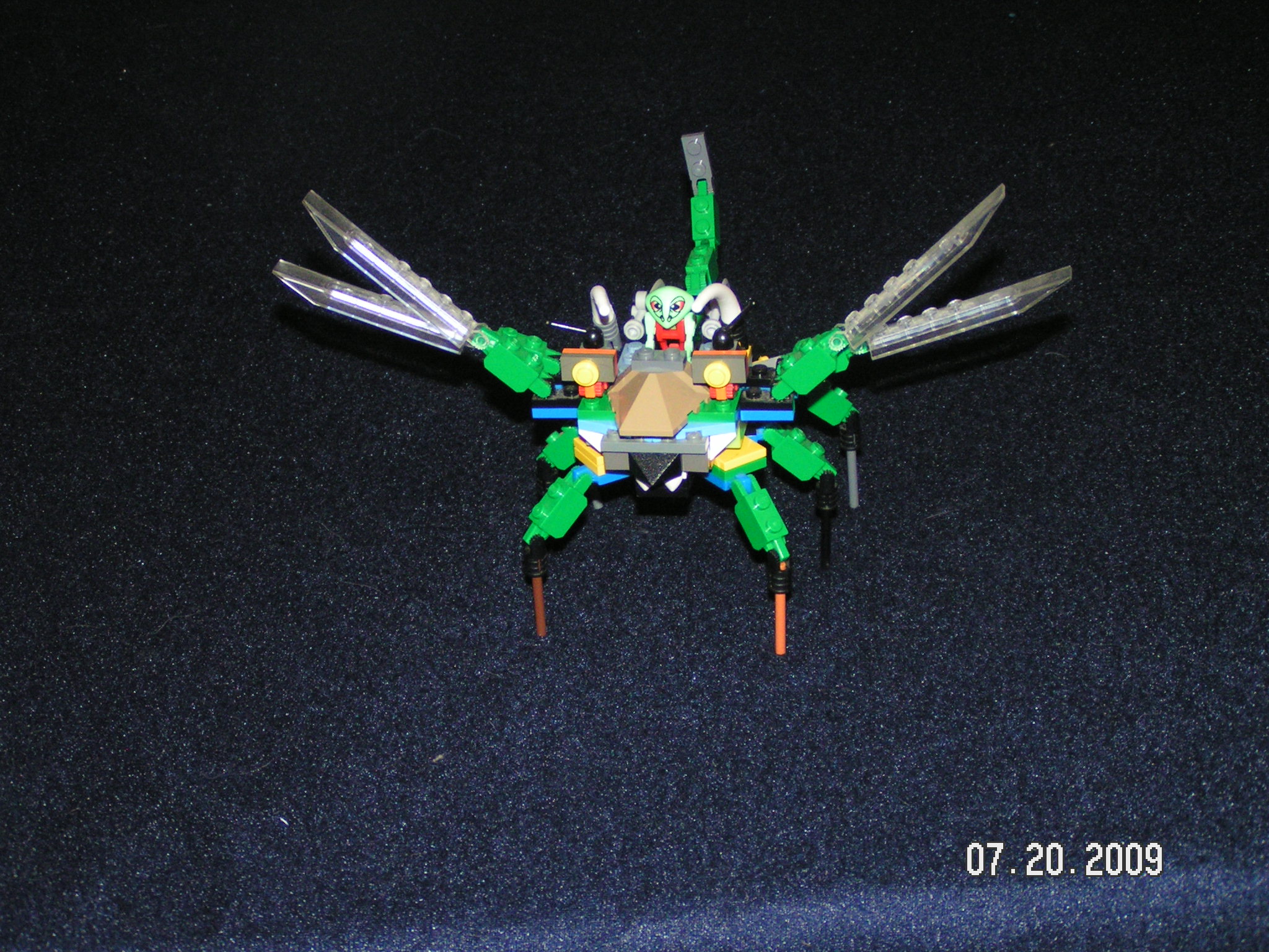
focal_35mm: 65
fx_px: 2383
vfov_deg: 22.6
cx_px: 634
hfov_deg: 29.8
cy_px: 476
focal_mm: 10
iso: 200
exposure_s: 1/80
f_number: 3.2
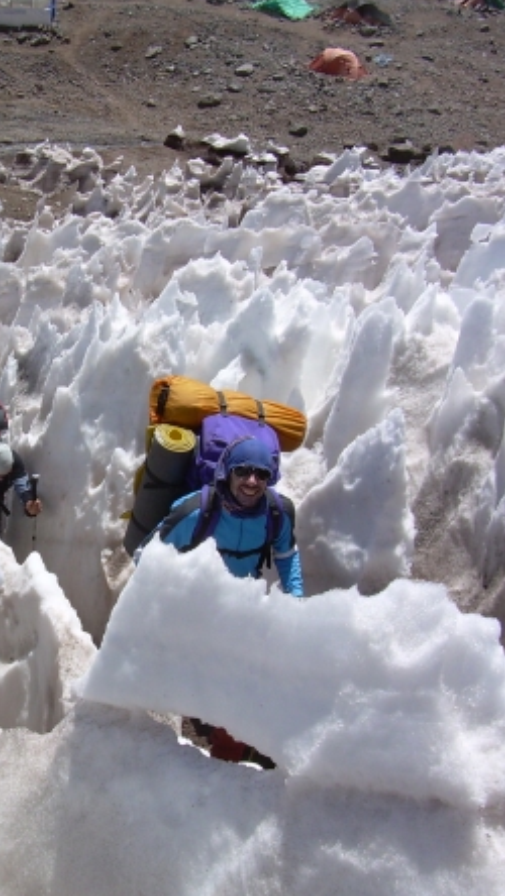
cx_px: 40
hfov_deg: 21.0
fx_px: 1332
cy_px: 450
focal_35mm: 56
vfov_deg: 37.2
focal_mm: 6.3
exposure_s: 1/648
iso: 50
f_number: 4.6
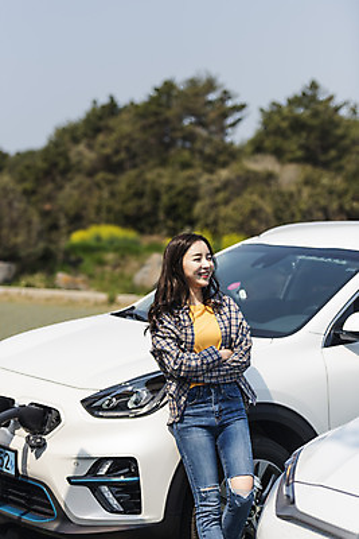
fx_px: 1196
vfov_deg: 25.4
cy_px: 270
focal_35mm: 80
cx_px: 180
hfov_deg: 17.1
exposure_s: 1/3200
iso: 100
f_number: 2.8
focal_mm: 80
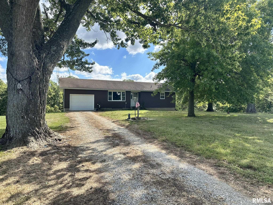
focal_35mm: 24
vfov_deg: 56.8
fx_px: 189
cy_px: 102
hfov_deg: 71.6
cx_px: 136
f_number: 1.78
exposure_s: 1/2353
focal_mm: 6.86
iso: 80
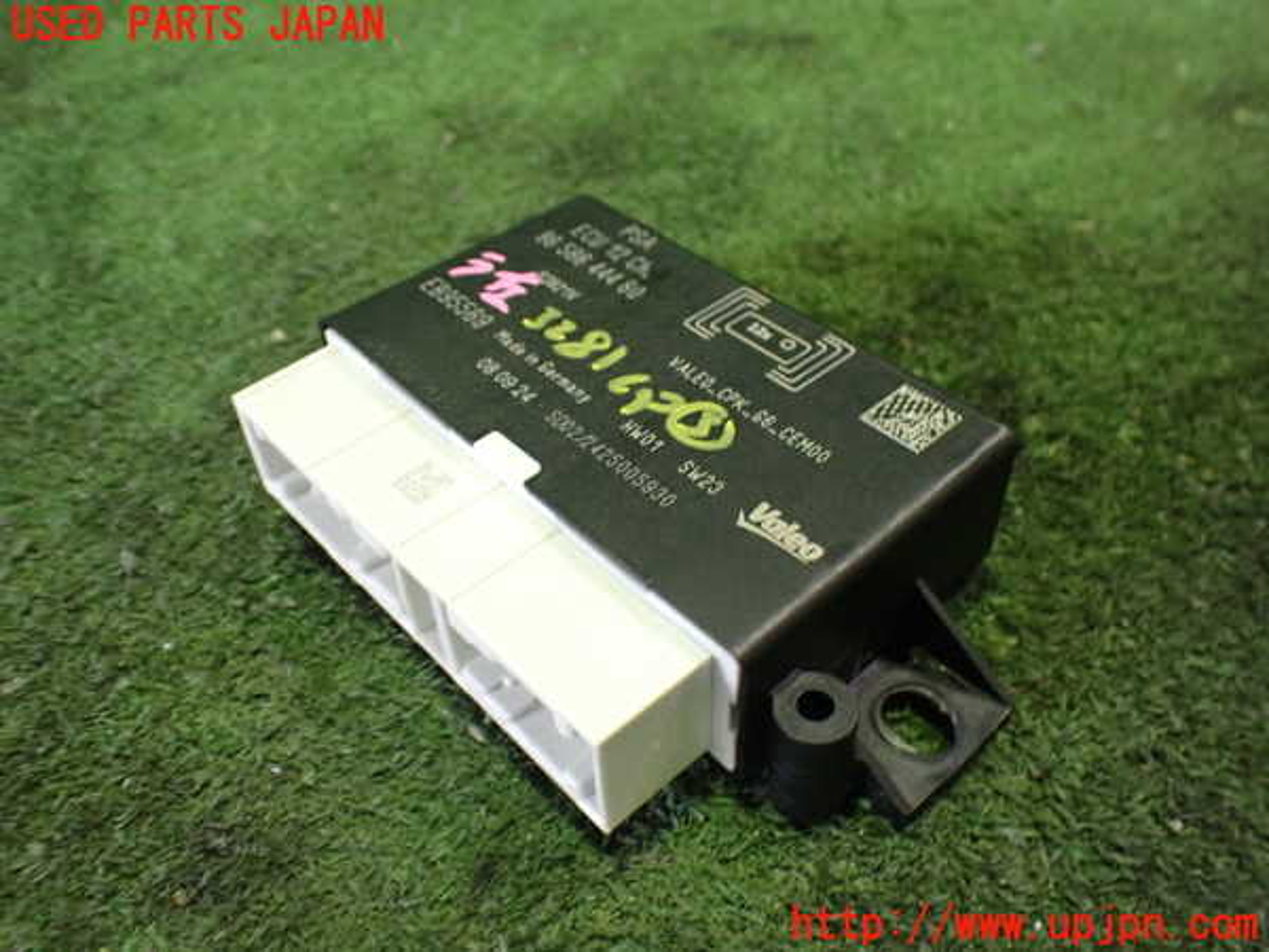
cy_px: 476
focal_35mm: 30
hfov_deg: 60.0
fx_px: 1100
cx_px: 634
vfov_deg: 46.8
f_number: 2.3
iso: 800
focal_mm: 5.4
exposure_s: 1/40
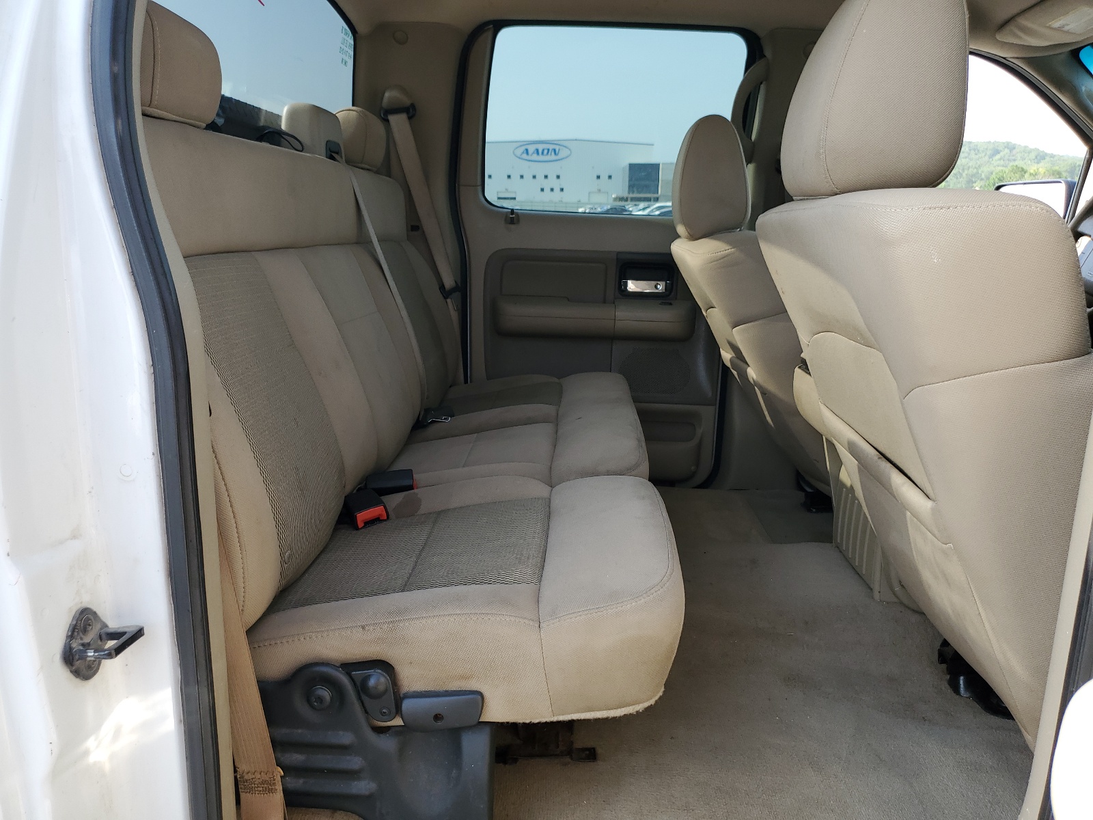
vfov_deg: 53.1
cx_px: 546
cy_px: 410
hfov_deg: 67.3
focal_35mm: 26
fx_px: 821
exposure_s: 1/417
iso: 50
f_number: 1.5
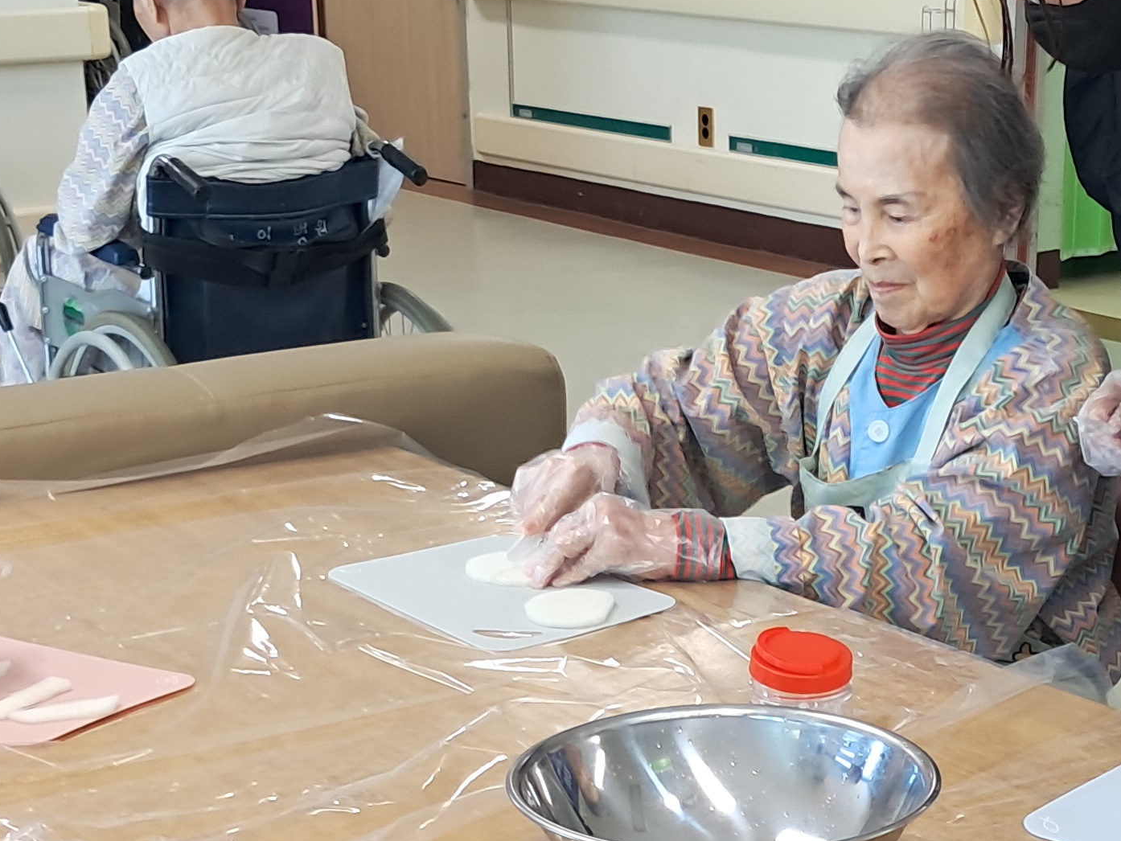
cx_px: 715
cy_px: 781
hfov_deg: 24.6
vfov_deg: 18.3
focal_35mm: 79
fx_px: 2559
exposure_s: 1/60
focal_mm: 4
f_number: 1.8
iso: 200
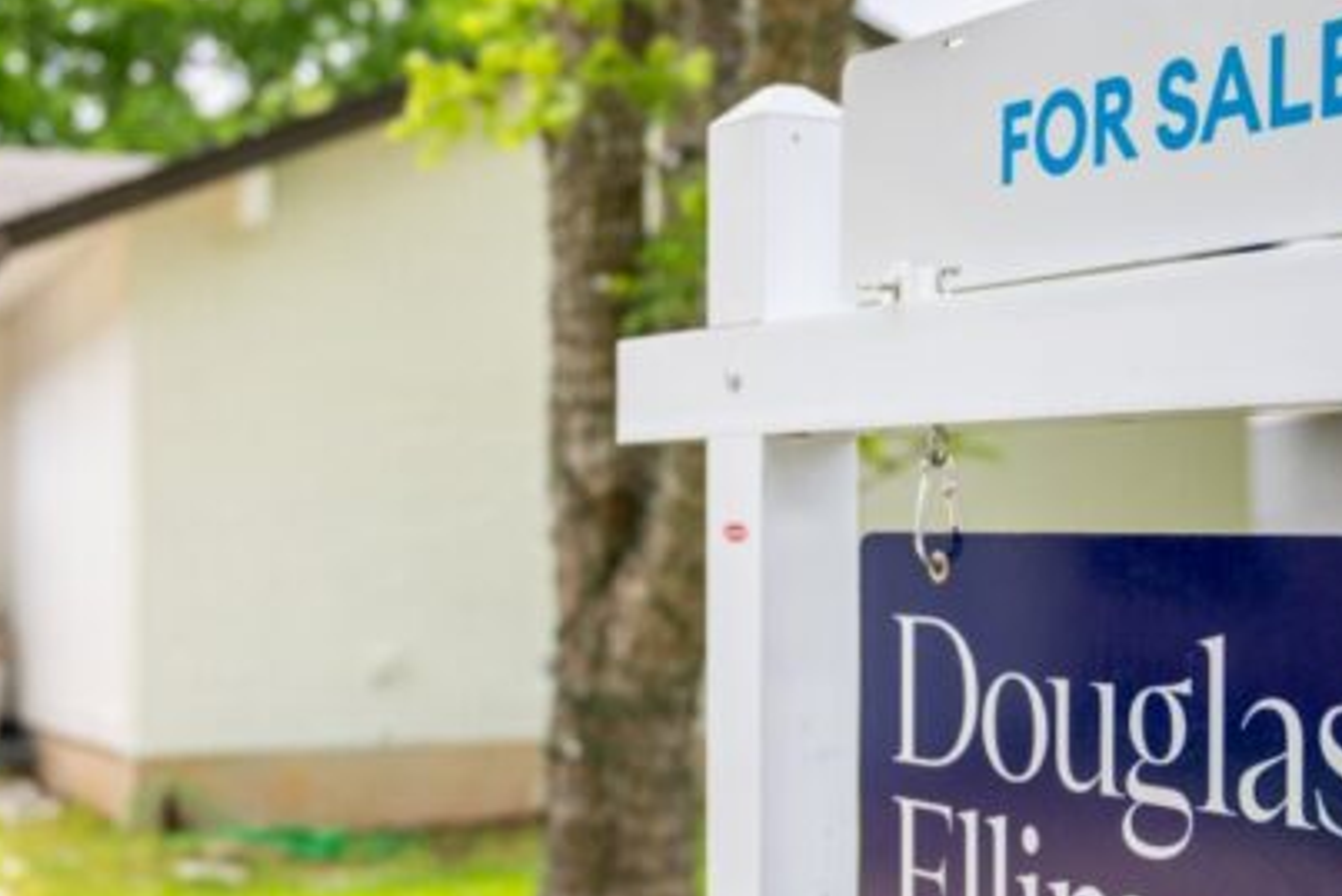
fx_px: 2310
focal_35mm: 62
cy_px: 446
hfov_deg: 32.4
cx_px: 696
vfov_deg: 21.9
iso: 64
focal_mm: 32.5
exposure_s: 1/1000
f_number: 2.8
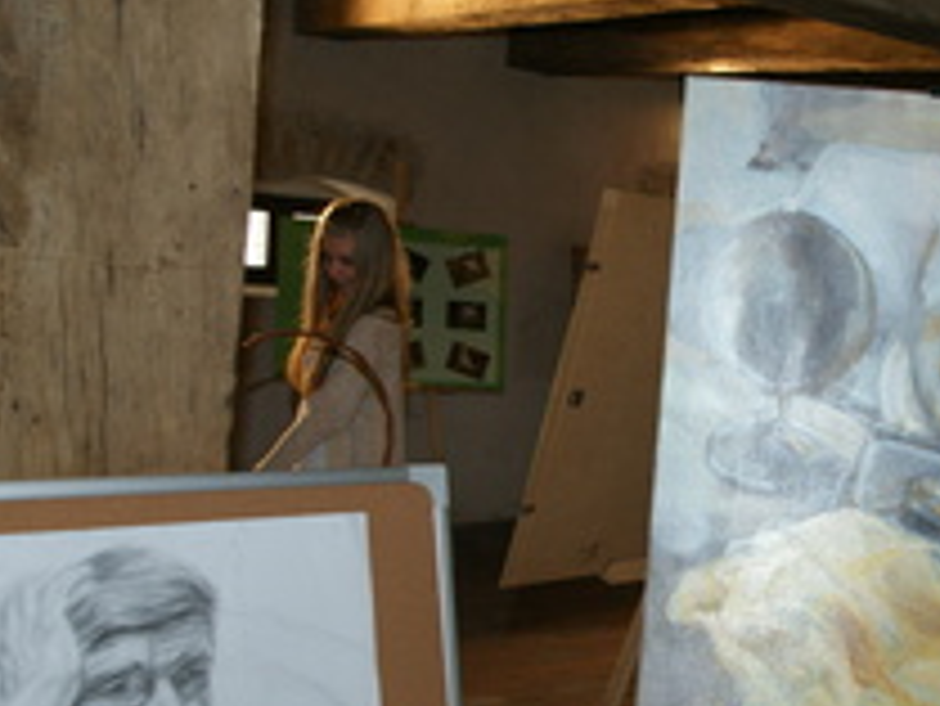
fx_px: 1275
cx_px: 751
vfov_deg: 30.8
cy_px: 441
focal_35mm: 47
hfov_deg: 38.9
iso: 400
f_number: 5.6
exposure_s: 1/60
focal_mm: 17
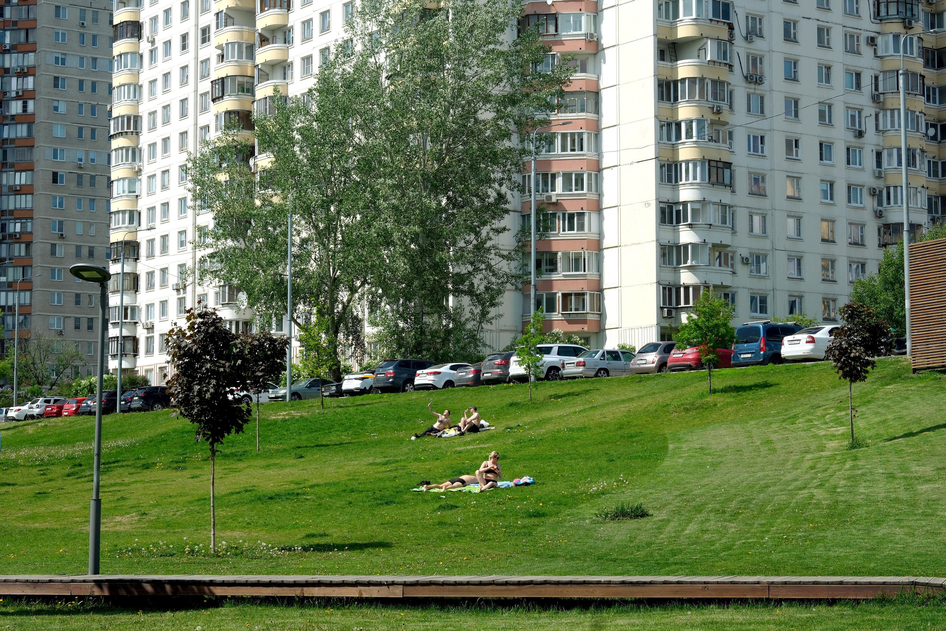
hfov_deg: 27.0
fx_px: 1971
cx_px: 473
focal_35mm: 75
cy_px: 316
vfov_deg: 18.2
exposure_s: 1/500
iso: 320
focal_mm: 50
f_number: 10
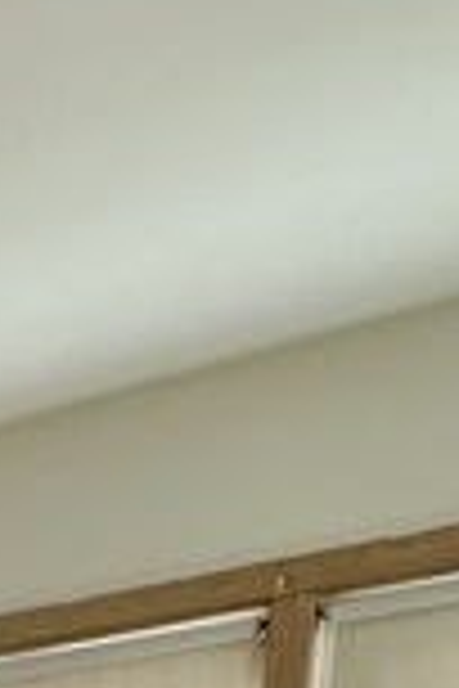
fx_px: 1970
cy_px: 1574
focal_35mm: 103
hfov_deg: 11.1
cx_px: -662
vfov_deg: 14.4
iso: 100
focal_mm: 2.22
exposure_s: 1/99
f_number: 2.2
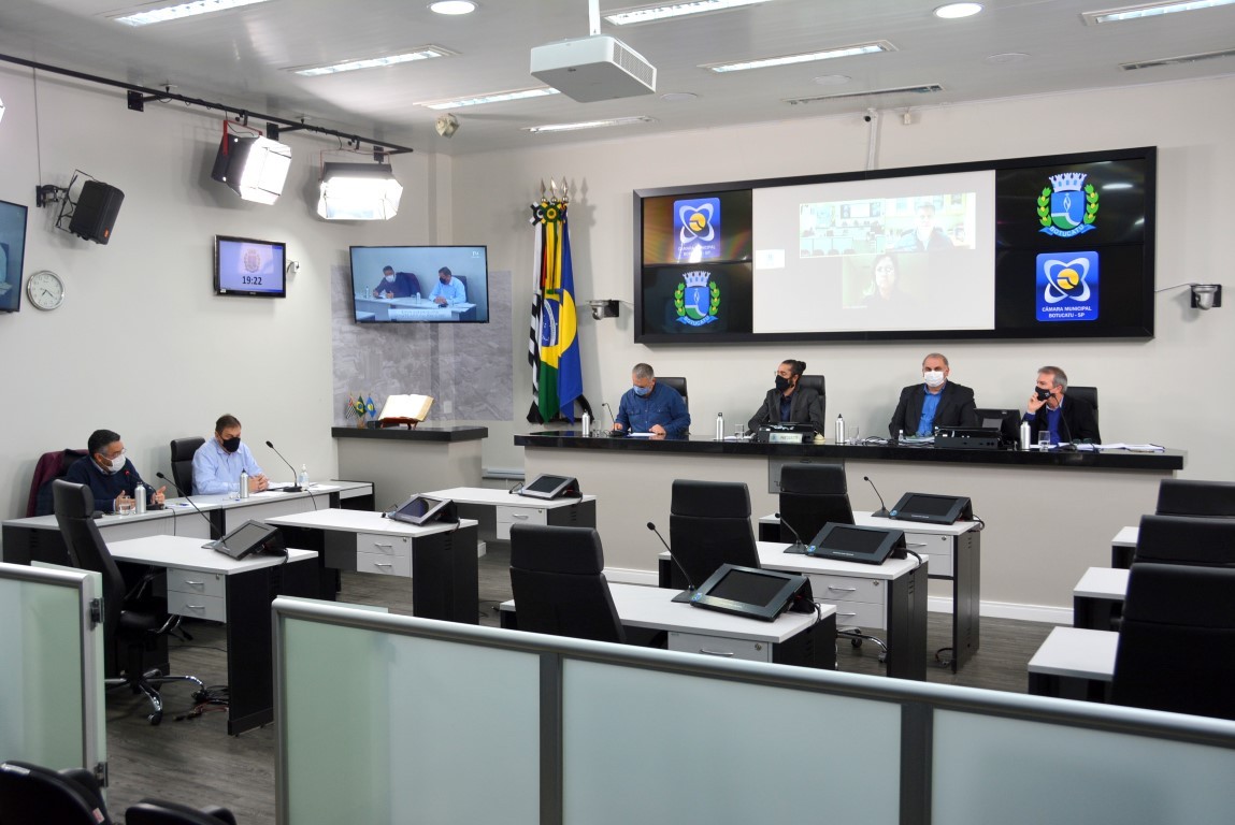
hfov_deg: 57.2
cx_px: 618
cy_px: 412
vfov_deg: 40.0
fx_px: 1133
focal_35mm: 33
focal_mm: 22
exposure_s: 1/100
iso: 400
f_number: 5
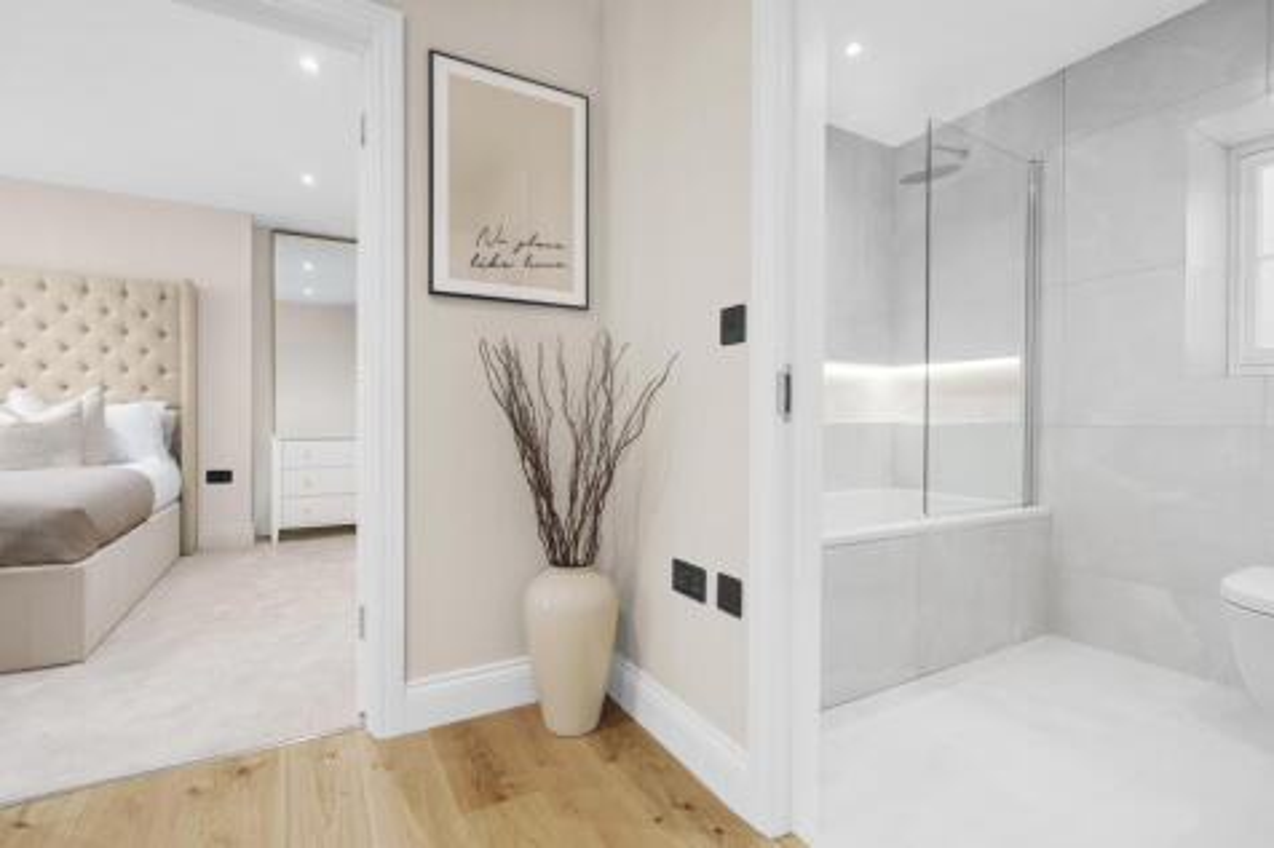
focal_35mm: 16
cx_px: 637
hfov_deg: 96.8
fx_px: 566
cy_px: 424
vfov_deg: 73.7
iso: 50
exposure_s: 1/100
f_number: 4
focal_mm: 16
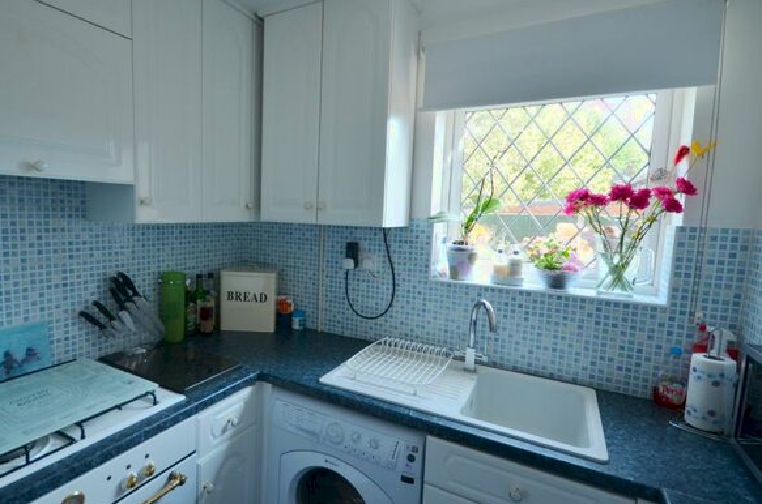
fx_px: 380
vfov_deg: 67.1
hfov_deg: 89.1
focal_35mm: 18
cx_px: 308
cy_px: 249
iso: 400
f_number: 5
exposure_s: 1/100
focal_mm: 10
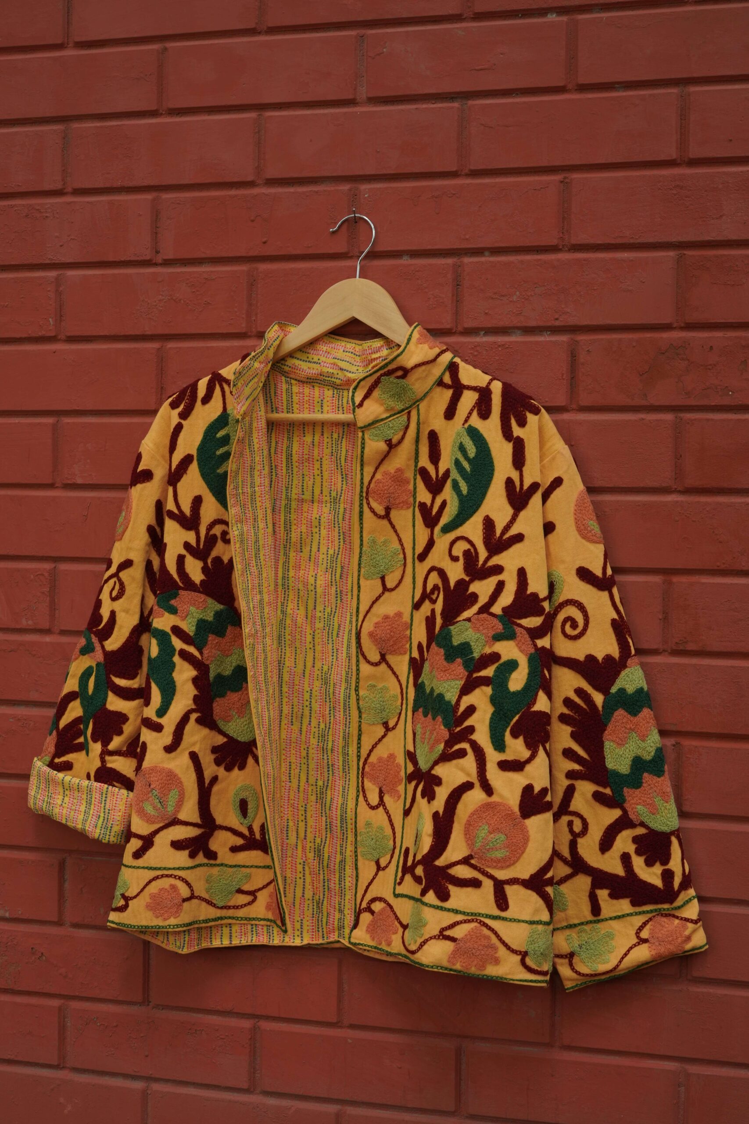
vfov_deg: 39.6
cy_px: 562
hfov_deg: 27.0
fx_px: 1560
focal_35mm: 50
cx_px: 374
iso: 500
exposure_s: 1/160
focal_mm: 50
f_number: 7.1
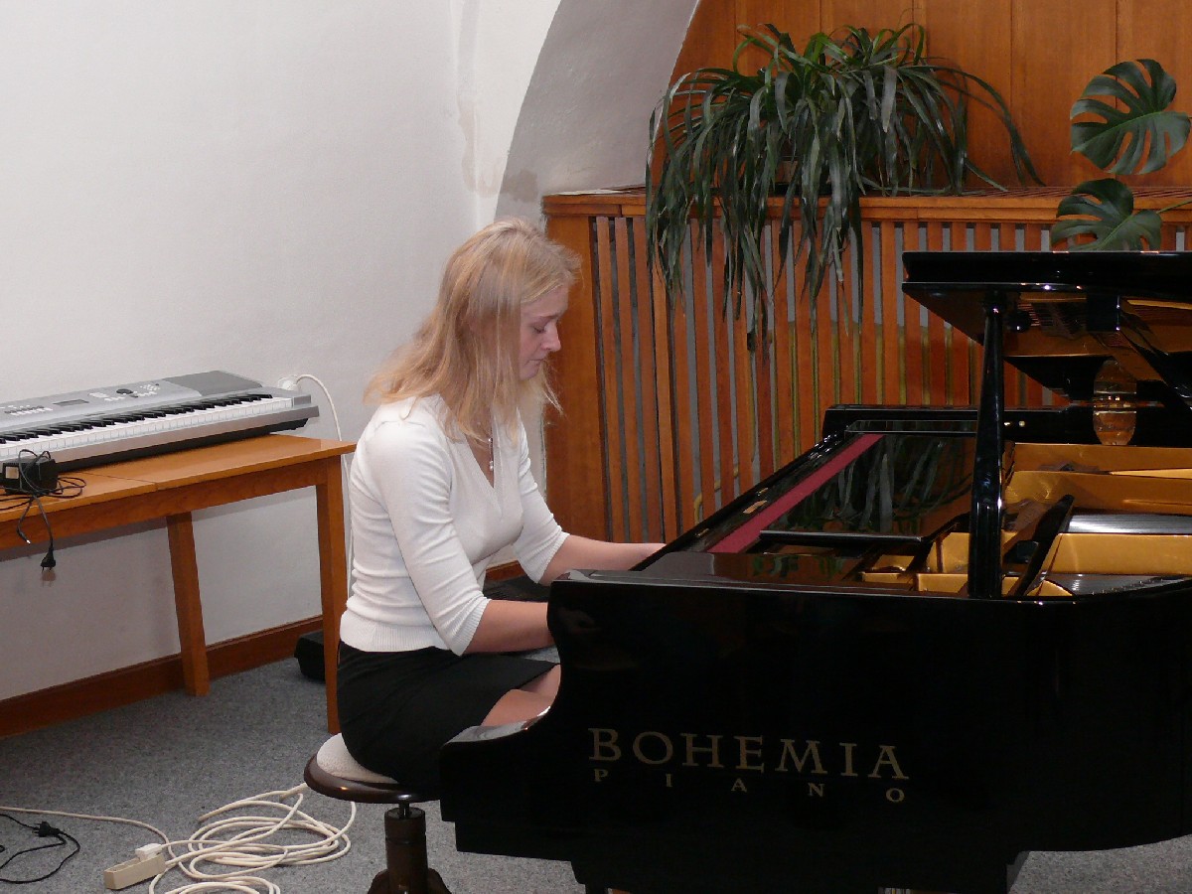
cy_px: 447
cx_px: 596
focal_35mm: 63
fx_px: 2169
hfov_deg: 30.7
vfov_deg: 23.3
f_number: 3.2
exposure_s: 1/100
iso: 200
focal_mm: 10.4
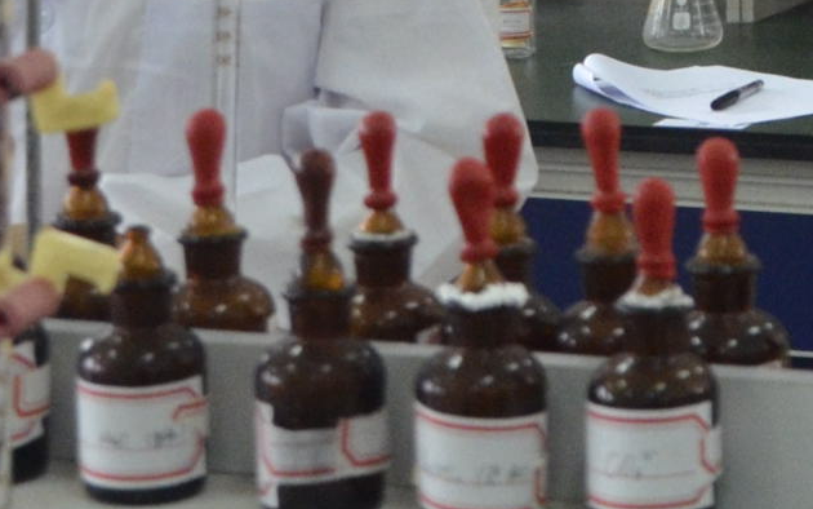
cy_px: -563
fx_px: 4166
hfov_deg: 10.8
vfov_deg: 6.7
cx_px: 1112
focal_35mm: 188
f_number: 5.6
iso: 1100
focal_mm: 21
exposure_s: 1/125
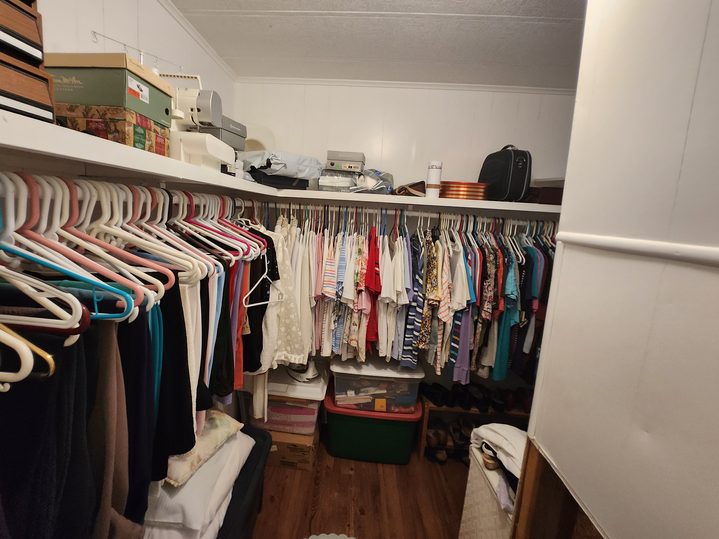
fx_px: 291
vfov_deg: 85.6
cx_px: 336
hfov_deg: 101.9
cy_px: 252
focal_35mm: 14
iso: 320
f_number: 2.2
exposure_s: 1/60
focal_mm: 1.7
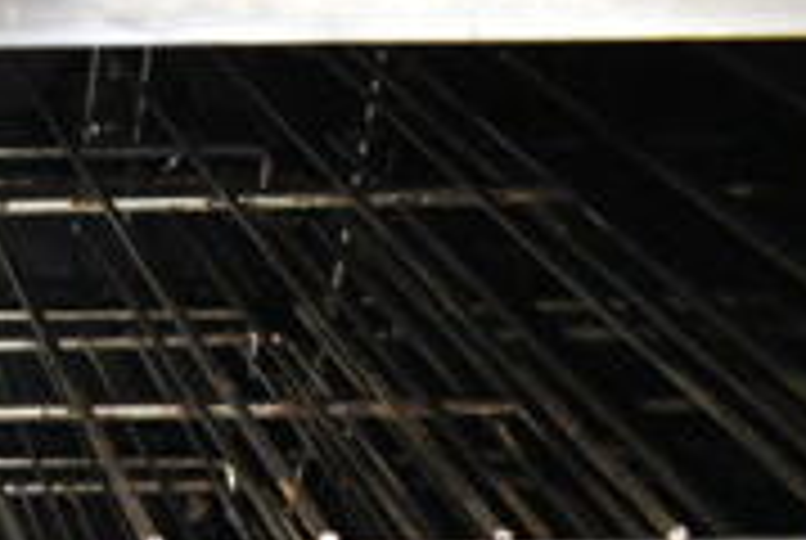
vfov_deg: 14.0
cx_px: -432
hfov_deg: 19.1
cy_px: 819
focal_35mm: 92
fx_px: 2063
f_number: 3.5
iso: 6400
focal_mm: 18
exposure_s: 1/50
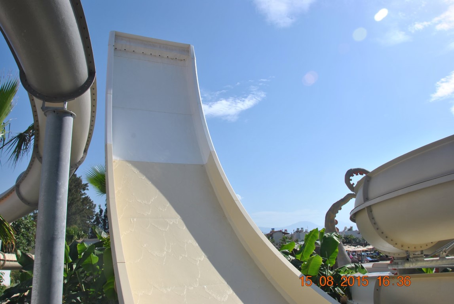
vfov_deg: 48.1
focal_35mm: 27
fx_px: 341
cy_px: 152
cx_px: 227
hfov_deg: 67.3
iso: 100
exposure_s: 1/320
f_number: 9
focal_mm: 18
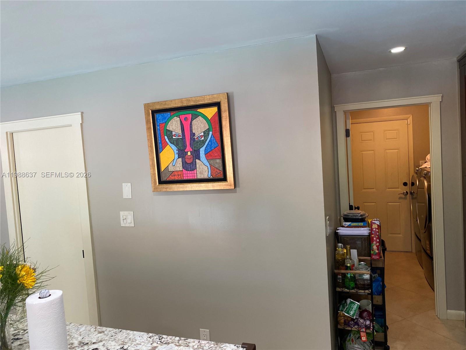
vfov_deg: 53.1
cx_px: 233
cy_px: 175
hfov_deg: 67.3
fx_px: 350
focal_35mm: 26
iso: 125
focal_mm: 4.25
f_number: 1.8
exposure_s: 1/60
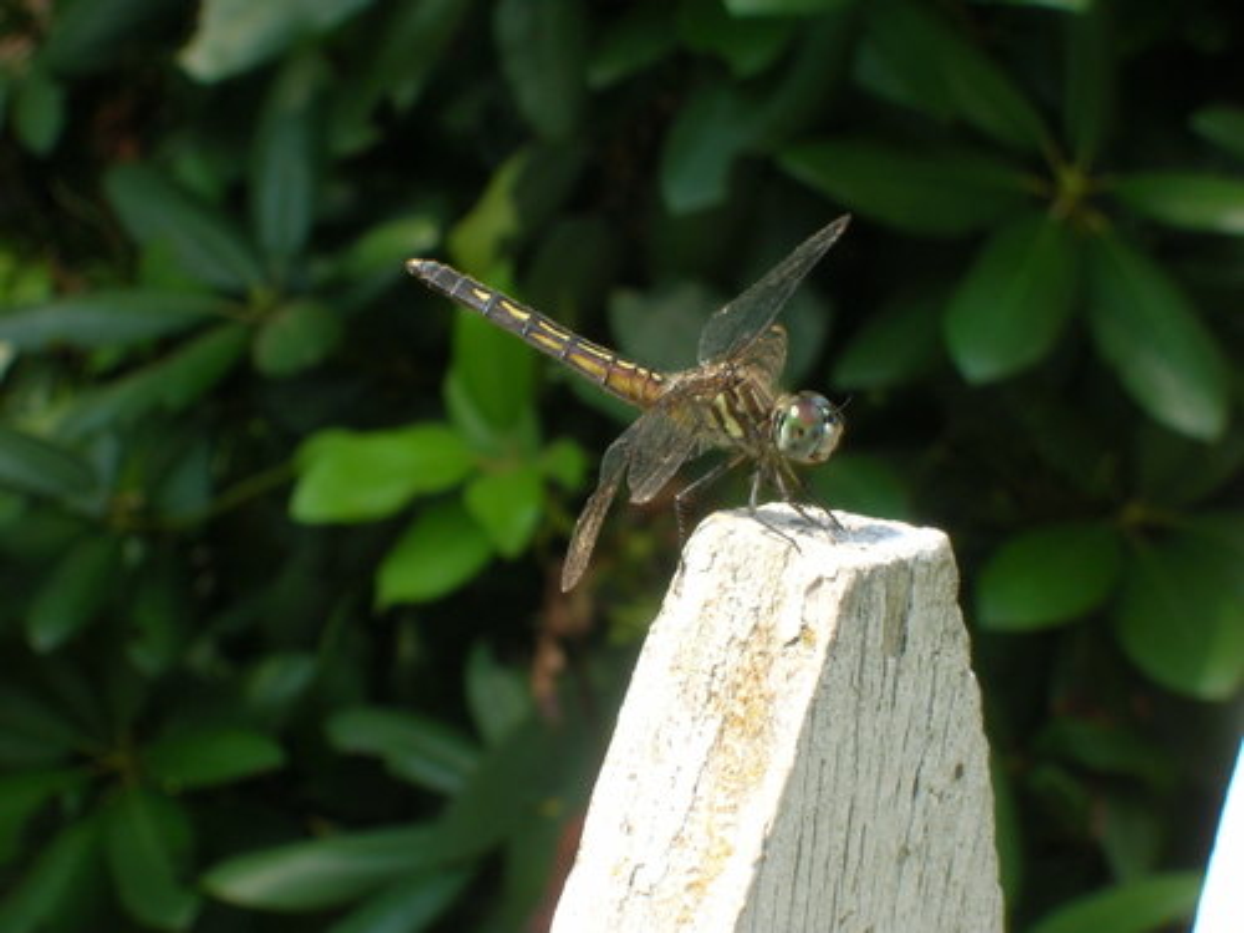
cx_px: 622
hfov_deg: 19.3
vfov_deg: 14.5
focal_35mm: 102
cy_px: 466
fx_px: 3666
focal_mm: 17.1
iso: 50
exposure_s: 1/64
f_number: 8.2
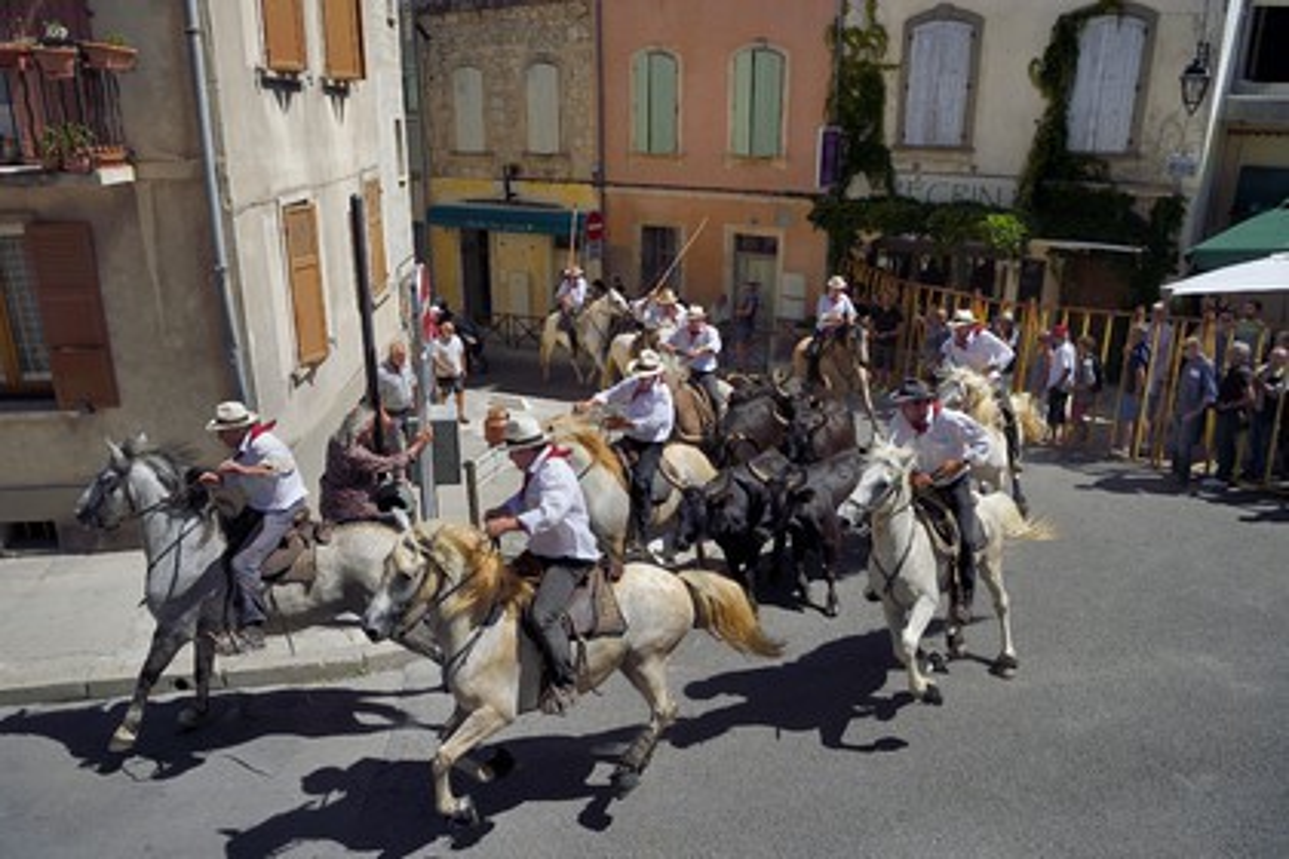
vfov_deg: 53.1
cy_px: 430
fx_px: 859
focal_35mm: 24
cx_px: 644
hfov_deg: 73.7
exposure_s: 1/1250
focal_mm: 24
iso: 400
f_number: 9
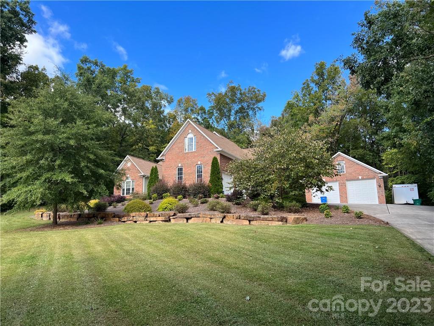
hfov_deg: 67.3
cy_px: 163
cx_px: 217
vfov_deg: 53.1
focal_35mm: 26
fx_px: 326
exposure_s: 1/1183
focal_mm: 5.7
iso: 50
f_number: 1.5
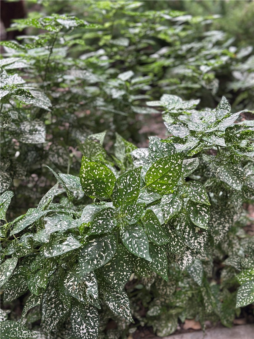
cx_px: 127
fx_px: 470
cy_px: 170
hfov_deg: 30.3
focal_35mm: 48
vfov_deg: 39.7
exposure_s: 1/121
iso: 125
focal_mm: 6.86
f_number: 1.78
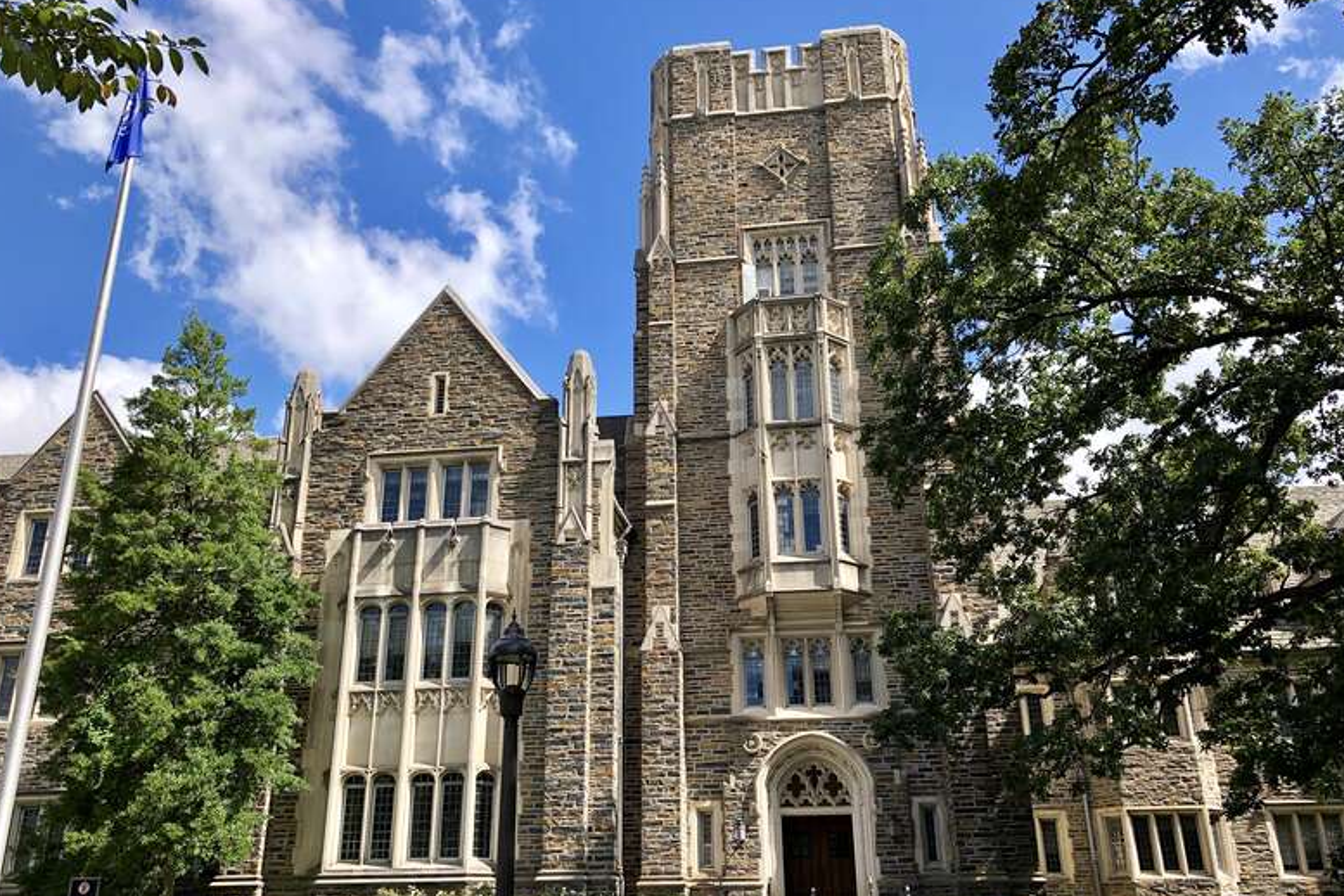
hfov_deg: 61.9
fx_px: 1120
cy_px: 493
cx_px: 669
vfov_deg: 43.6
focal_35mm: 30
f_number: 1.8
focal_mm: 3.99
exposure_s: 1/934
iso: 20
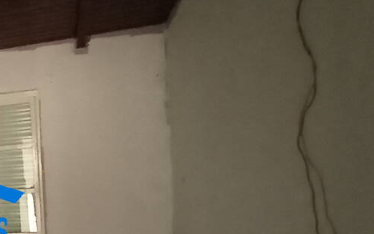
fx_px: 408
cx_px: -106
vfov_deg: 31.0
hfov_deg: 35.1
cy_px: 196
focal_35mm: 40
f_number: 2.2
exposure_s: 1/16.7
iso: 2000
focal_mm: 1.42
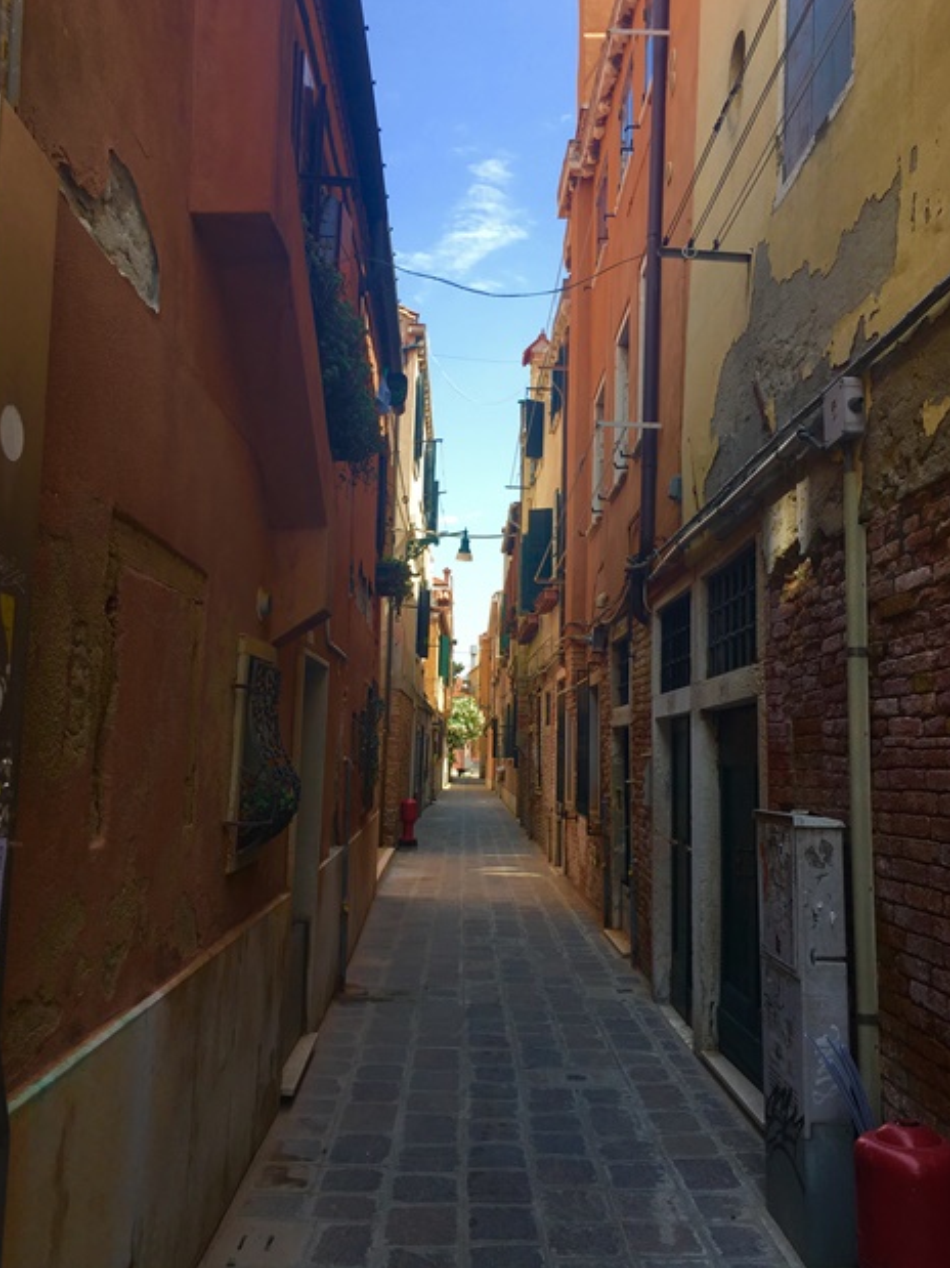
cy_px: 615
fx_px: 1098
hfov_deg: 46.8
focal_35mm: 30
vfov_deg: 60.0
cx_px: 465
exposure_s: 1/481
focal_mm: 4.15
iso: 25
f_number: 2.2
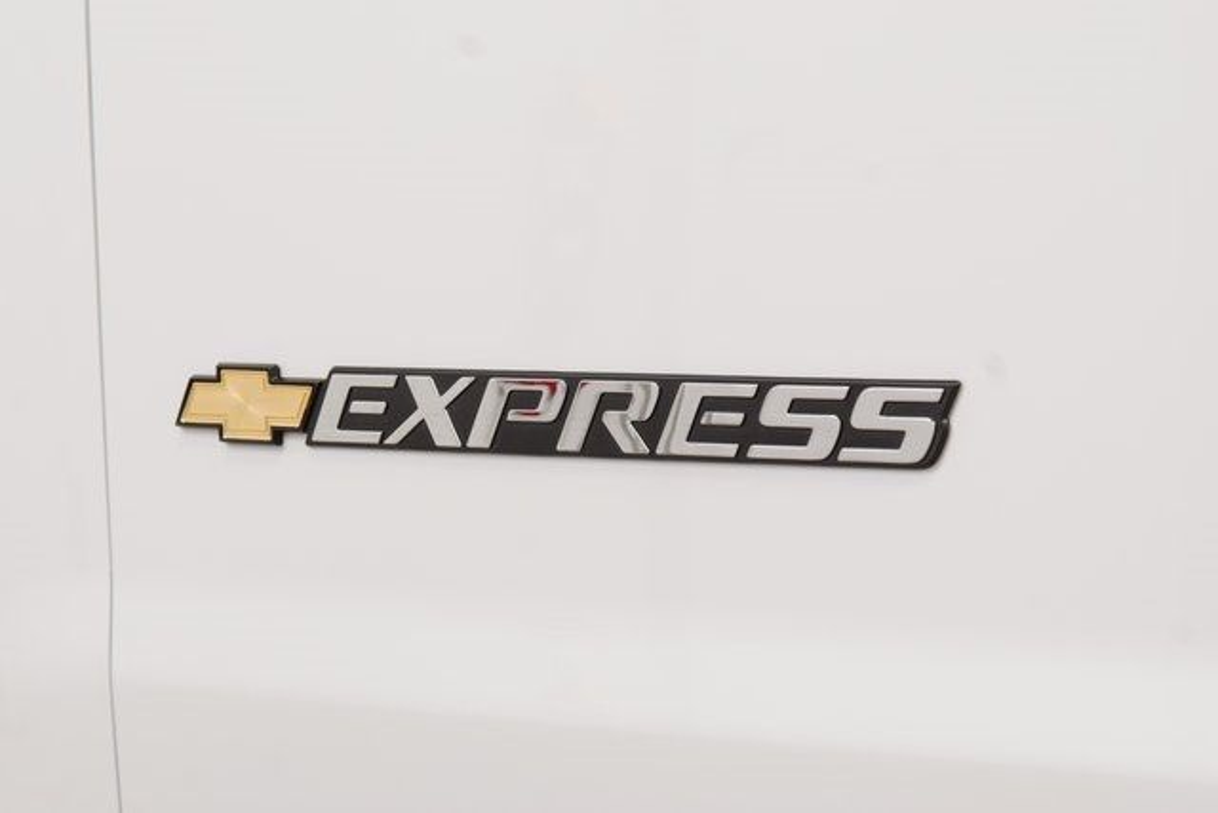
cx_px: 609
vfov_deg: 13.0
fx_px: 3553
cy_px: 406
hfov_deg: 19.5
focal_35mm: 105
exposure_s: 1/60
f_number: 8
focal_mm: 70
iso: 1100
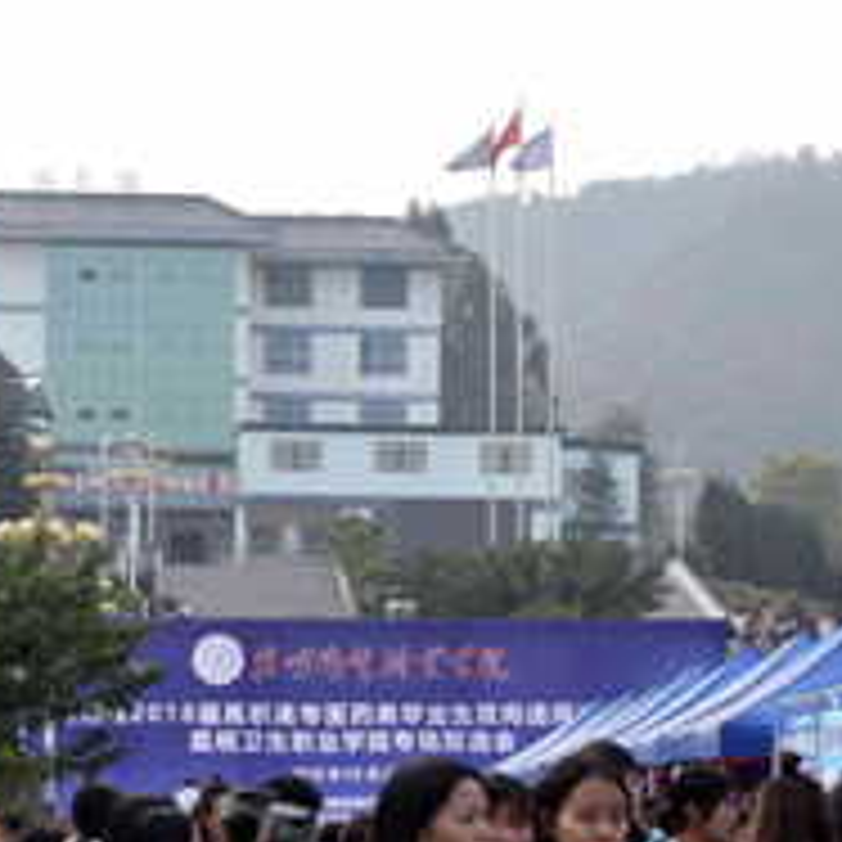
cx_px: 378
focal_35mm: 125
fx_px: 3440
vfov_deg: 13.9
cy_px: 682
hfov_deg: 14.0
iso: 360
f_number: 8
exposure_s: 1/250
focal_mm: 50
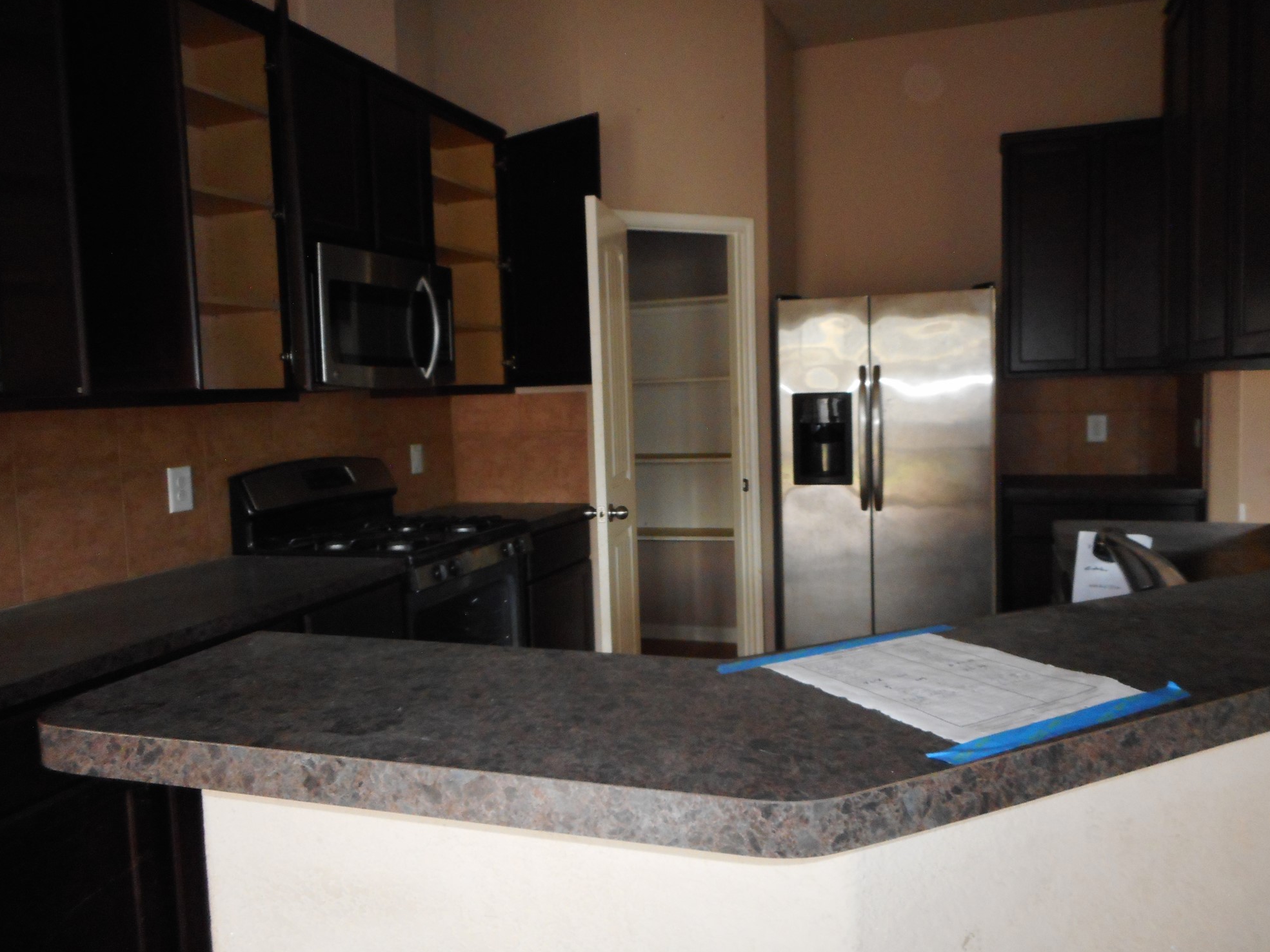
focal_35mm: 26
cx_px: 644
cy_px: 472
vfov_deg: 53.1
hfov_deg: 67.3
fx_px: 954
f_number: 3.7
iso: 400
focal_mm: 4.5
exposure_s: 1/25
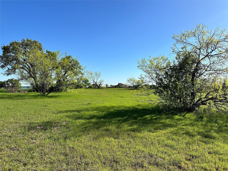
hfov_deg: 71.6
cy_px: 86
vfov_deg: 56.8
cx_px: 114
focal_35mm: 24
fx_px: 158
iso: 80
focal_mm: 6.86
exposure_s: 1/5525
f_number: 1.78
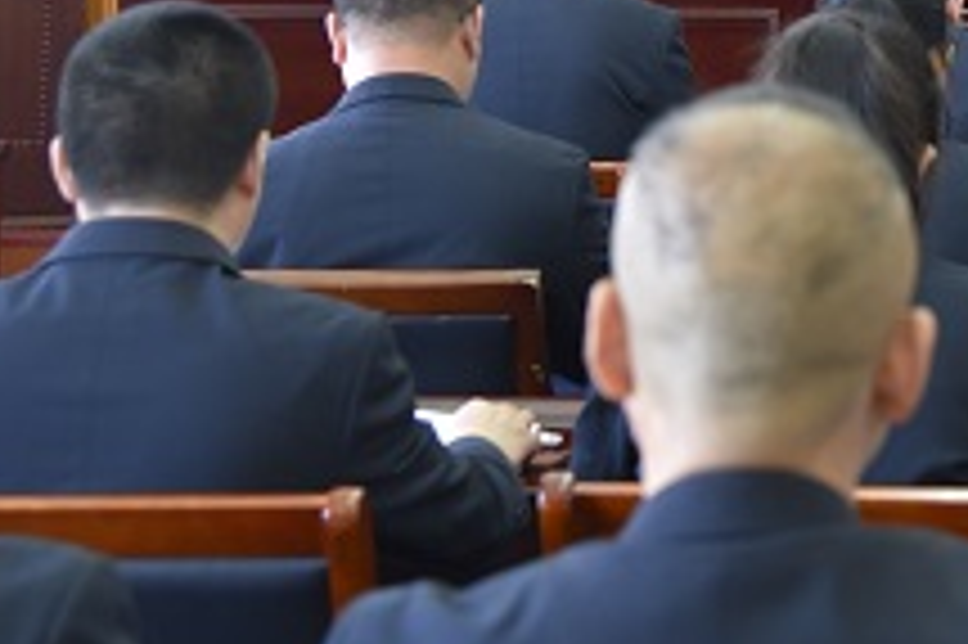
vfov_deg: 10.9
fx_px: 3305
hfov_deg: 16.4
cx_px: 914
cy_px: -176
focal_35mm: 123
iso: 900
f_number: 4
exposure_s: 1/60
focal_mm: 44
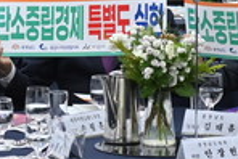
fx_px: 2812
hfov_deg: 4.8
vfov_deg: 3.2
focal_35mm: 425
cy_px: -75
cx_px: 167
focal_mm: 105
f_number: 4.5
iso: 2000
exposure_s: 1/160
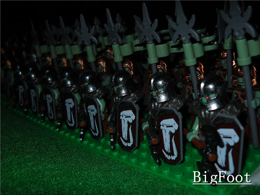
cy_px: 98
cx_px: 130
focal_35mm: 41
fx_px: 308
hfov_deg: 45.8
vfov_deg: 35.1
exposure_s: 1/30
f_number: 5.5
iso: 64
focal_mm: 6.72
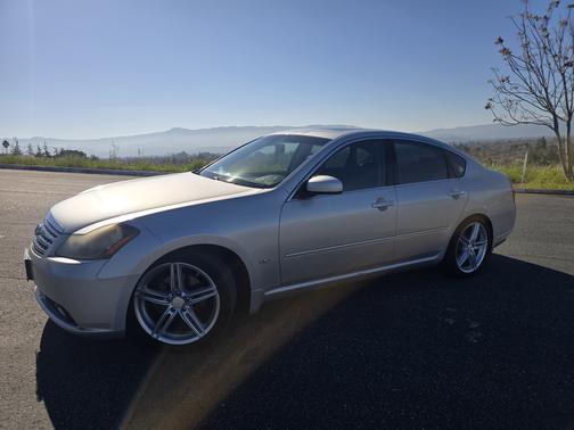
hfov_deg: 73.9
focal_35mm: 23
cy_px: 215
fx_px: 381
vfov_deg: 58.9
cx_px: 287
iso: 12
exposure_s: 1/1212
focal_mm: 6.3
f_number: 1.7
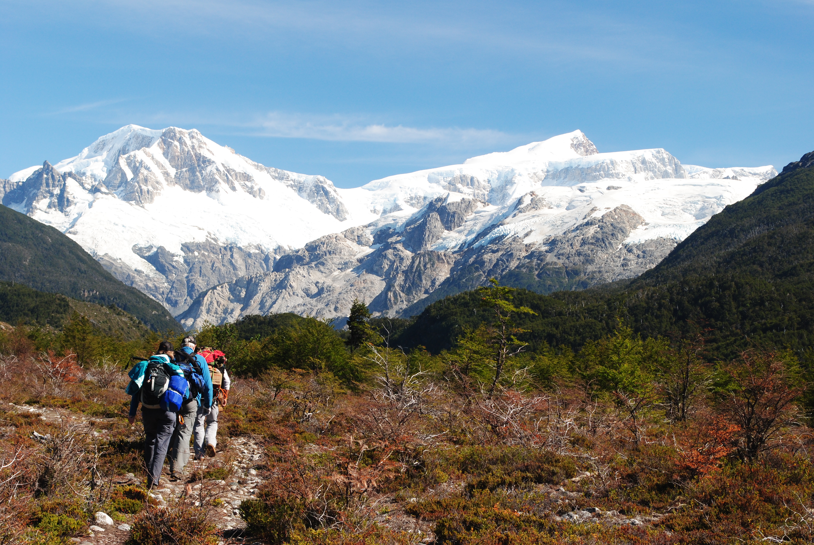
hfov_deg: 28.0
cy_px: 272
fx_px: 1630
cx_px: 407
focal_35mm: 72
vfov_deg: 19.0
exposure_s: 1/125
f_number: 9
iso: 200
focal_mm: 48
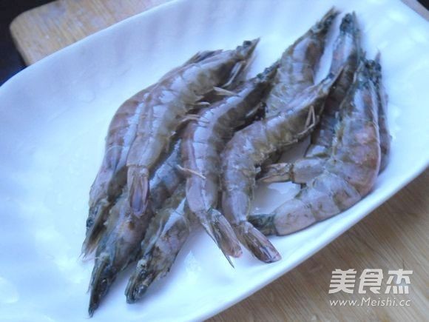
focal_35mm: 47
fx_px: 582
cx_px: 214
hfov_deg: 40.4
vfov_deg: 30.9
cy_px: 161
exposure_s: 1/18
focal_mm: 8.46
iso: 800
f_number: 4.5
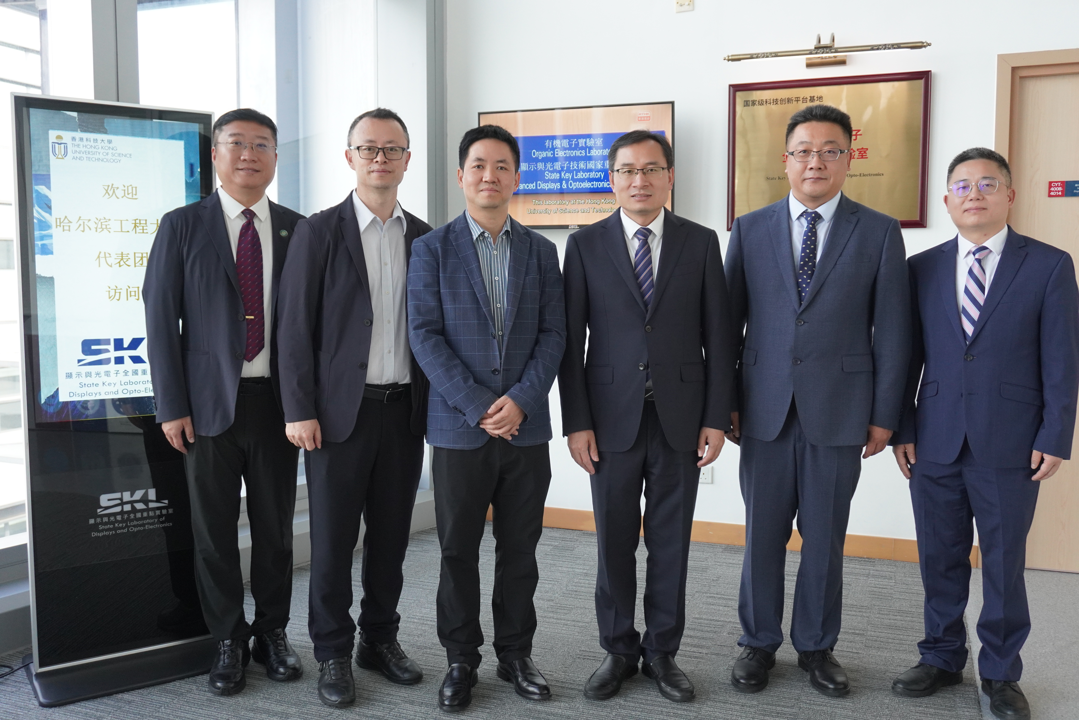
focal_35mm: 32
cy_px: 360
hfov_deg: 59.5
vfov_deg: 41.7
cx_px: 540
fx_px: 944
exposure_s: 1/160
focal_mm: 21
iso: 1000
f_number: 4
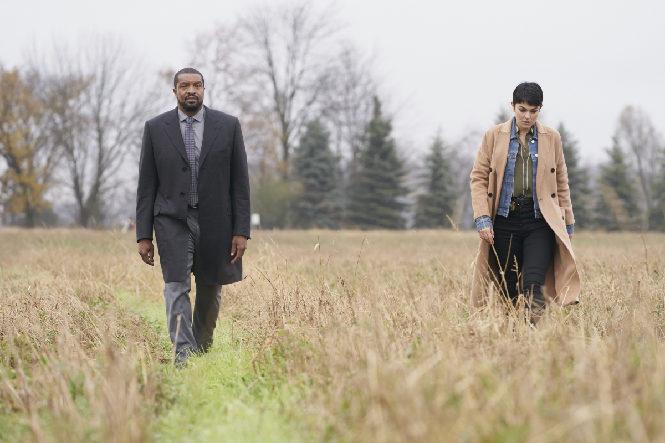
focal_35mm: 171
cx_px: 332
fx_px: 3159
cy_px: 222
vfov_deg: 8.0
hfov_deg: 12.0
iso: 2000
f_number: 5
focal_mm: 171
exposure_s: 1/320
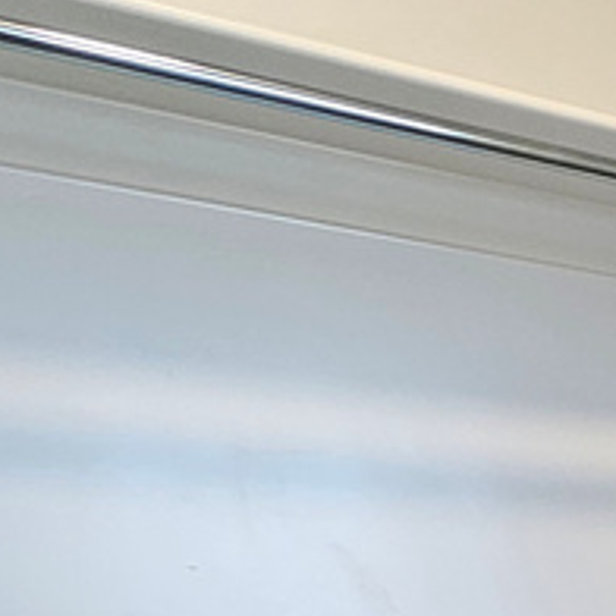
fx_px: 1208
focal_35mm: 60
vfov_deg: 24.7
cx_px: 1443
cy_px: 811
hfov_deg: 15.7
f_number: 2.2
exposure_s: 1/60
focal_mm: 2.2
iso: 80
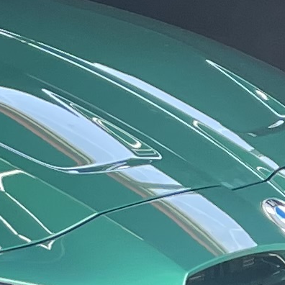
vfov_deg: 7.5
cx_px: -538
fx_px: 2180
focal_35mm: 234
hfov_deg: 6.8
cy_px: 74
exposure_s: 1/121
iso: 80
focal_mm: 5.1
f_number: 1.6
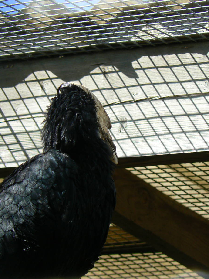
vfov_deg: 5.5
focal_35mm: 358
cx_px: 91
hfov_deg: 4.2
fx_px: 2883
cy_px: 140
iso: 80
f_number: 5.6
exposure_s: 1/320
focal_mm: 44.7
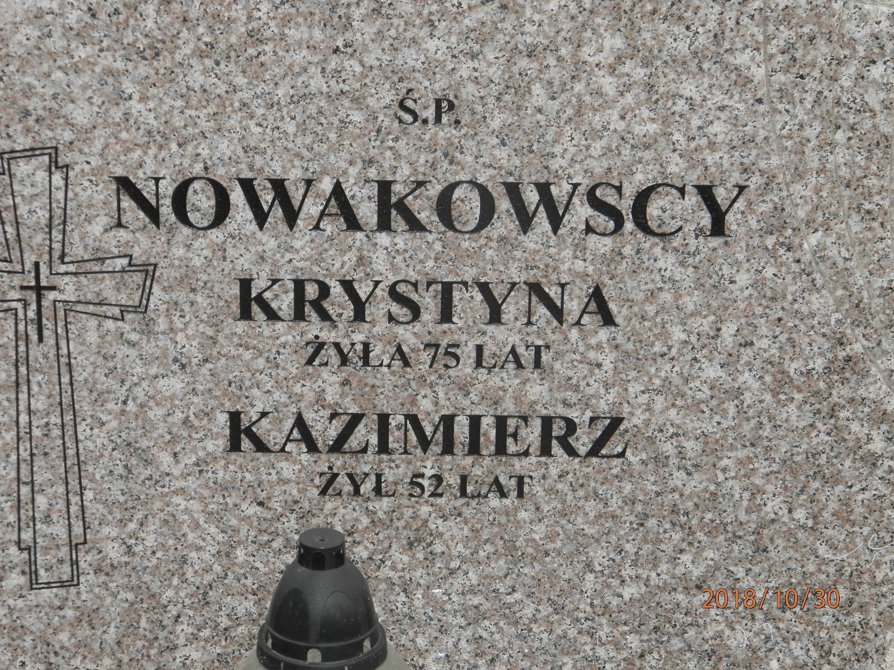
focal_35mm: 106
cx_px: 447
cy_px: 335
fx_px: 2738
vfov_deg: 14.0
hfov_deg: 18.5
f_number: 4.5
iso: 100
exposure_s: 1/50
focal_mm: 19
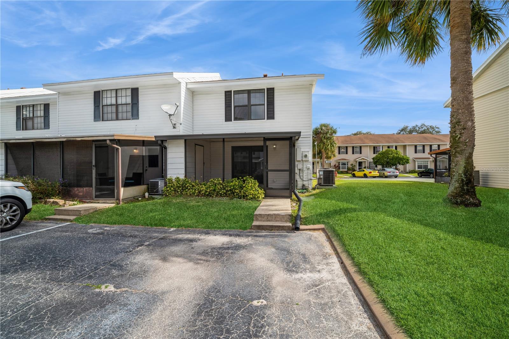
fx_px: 212
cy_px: 170
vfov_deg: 77.3
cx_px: 254
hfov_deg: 100.4
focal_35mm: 15
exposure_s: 1/320
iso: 200
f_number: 8
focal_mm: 15
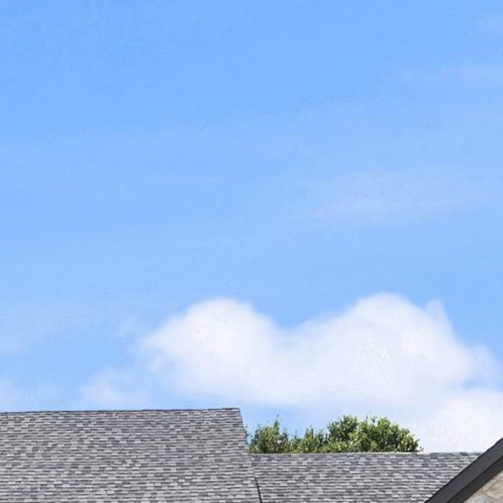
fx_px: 1101
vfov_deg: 21.1
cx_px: 104
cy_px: 785
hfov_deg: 25.3
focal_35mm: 67
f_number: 9
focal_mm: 16
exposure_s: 1/800
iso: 250
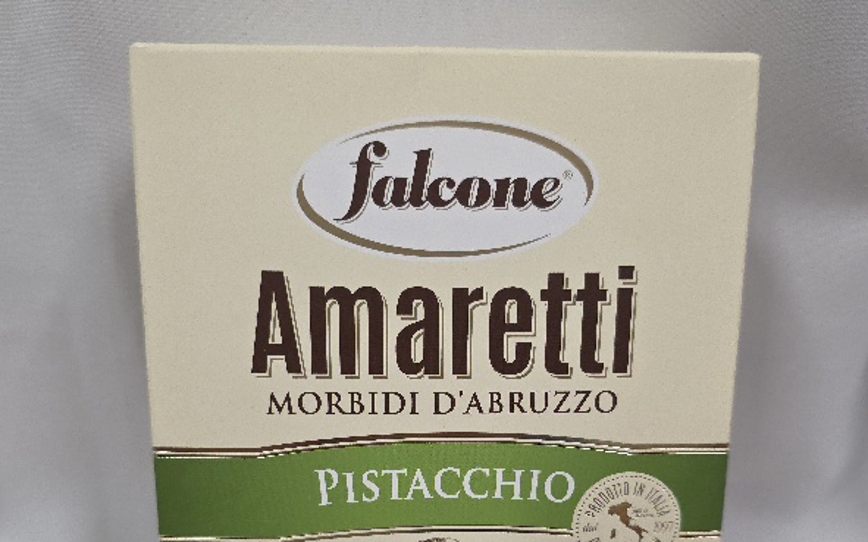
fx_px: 780
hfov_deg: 58.2
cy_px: 408
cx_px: 430
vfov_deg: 37.3
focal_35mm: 33
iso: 320
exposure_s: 1/101
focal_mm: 6.3
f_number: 1.7
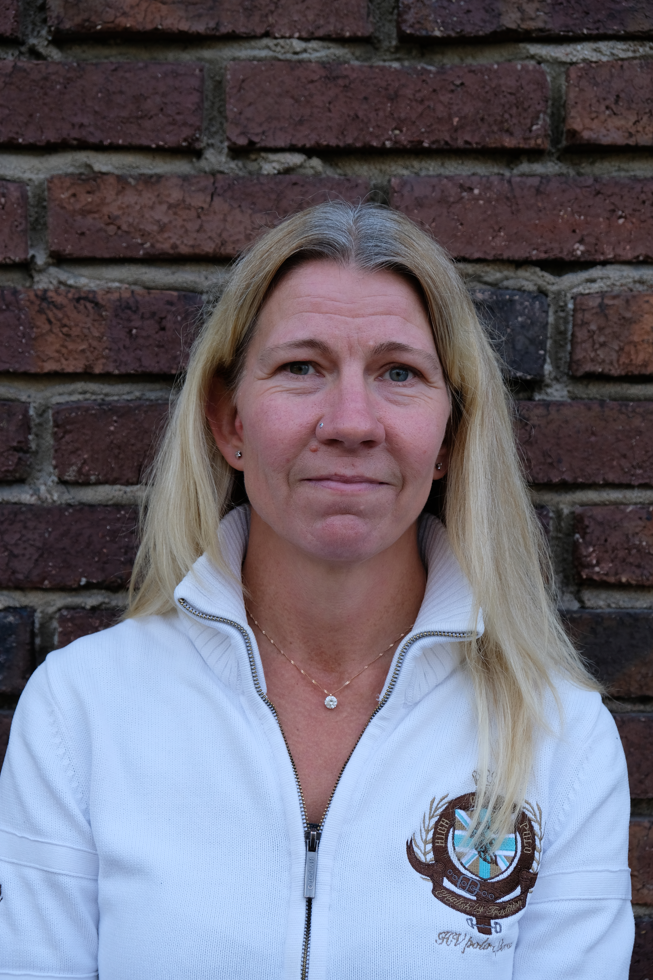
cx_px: 331
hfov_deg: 20.9
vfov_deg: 31.0
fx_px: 1769
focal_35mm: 65
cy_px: 483
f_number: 5
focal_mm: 42.5
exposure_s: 1/400
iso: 400
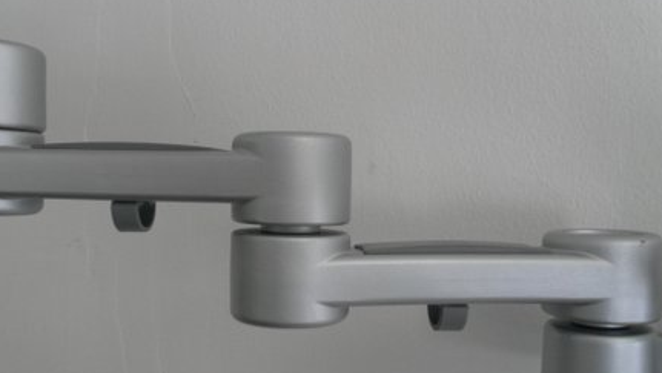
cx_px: 316
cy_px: 206
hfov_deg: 50.4
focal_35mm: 40
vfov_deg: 29.7
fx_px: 703
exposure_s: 1/50
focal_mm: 5.8
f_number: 3.5
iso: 200
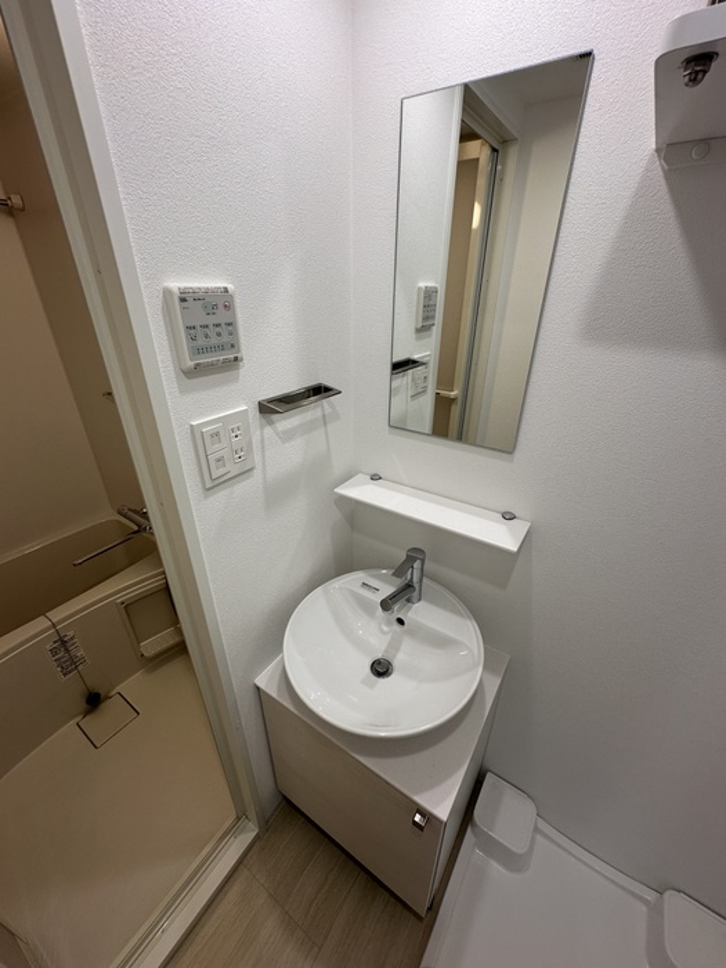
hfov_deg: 85.7
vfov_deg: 102.1
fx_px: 391
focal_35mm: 14
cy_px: 484
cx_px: 363
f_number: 2.2
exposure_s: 1/99
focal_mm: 2.22
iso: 64
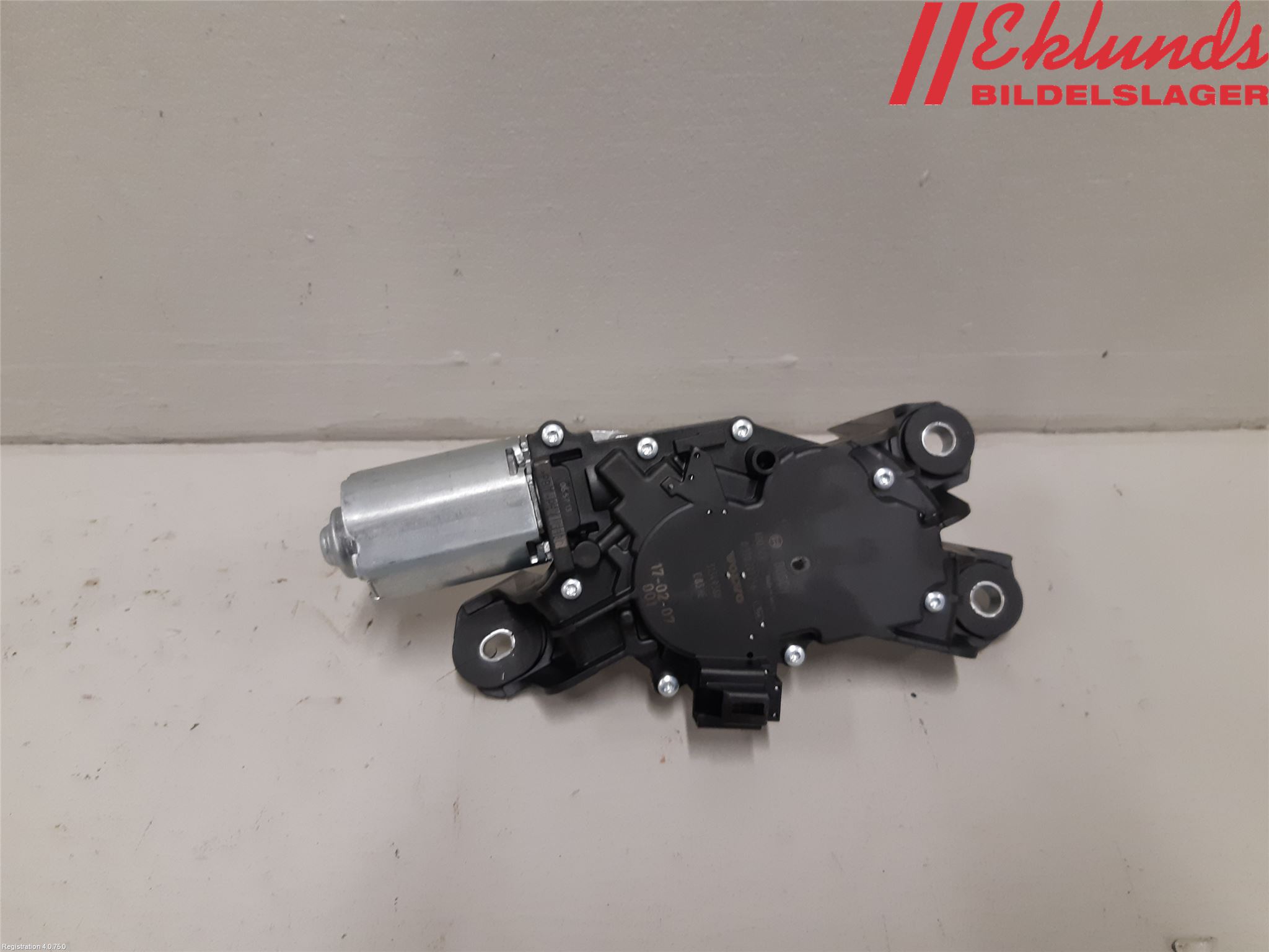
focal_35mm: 26
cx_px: 634
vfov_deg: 53.1
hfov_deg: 67.3
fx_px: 953
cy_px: 476
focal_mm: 3.93
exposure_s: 1/50
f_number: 1.7
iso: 160
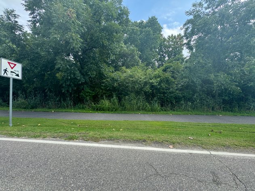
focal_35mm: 14
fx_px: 103
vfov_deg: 85.7
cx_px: 128
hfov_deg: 102.1
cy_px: 96
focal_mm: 2.22
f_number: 2.2
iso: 40
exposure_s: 1/392
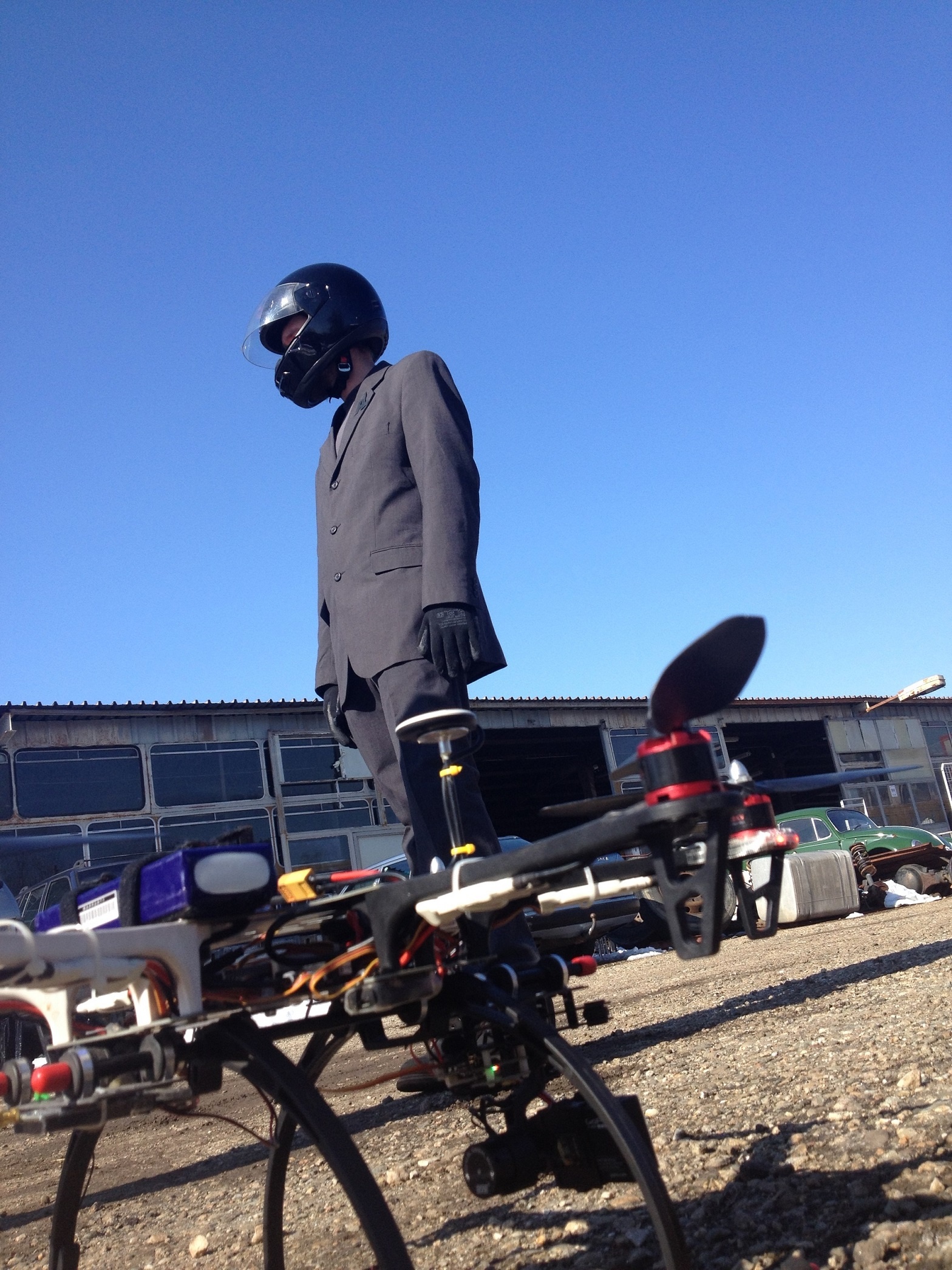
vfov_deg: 52.6
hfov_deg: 40.7
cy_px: 635
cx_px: 476
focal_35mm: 35
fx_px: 1283
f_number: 2.4
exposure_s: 1/1200
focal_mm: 4.28
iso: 50
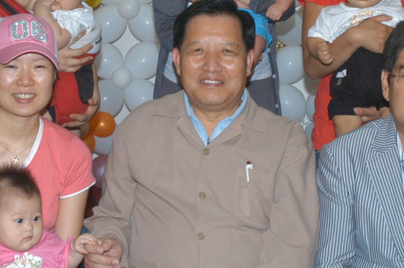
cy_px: 57
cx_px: 238
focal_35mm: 112
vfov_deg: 12.2
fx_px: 1255
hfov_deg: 18.3
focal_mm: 24
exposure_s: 1/60
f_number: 7.1
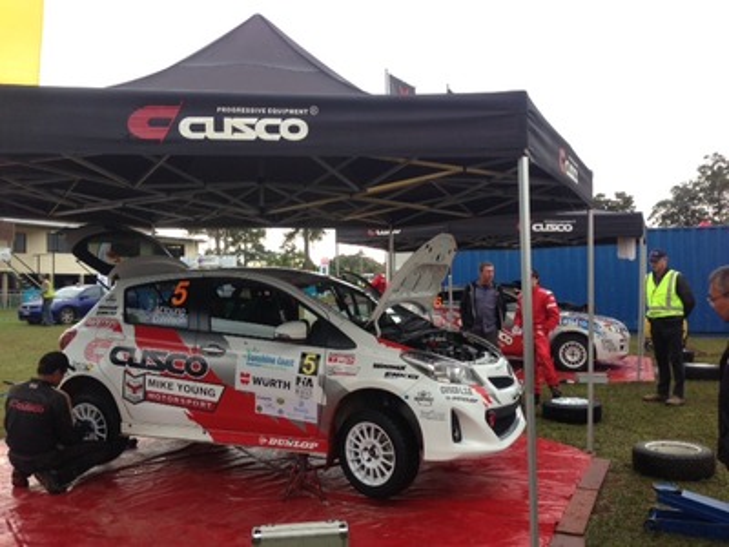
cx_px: 364
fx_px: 695
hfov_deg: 55.4
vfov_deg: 42.9
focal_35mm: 33
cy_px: 274
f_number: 2.4
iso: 50
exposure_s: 1/127
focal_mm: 4.13
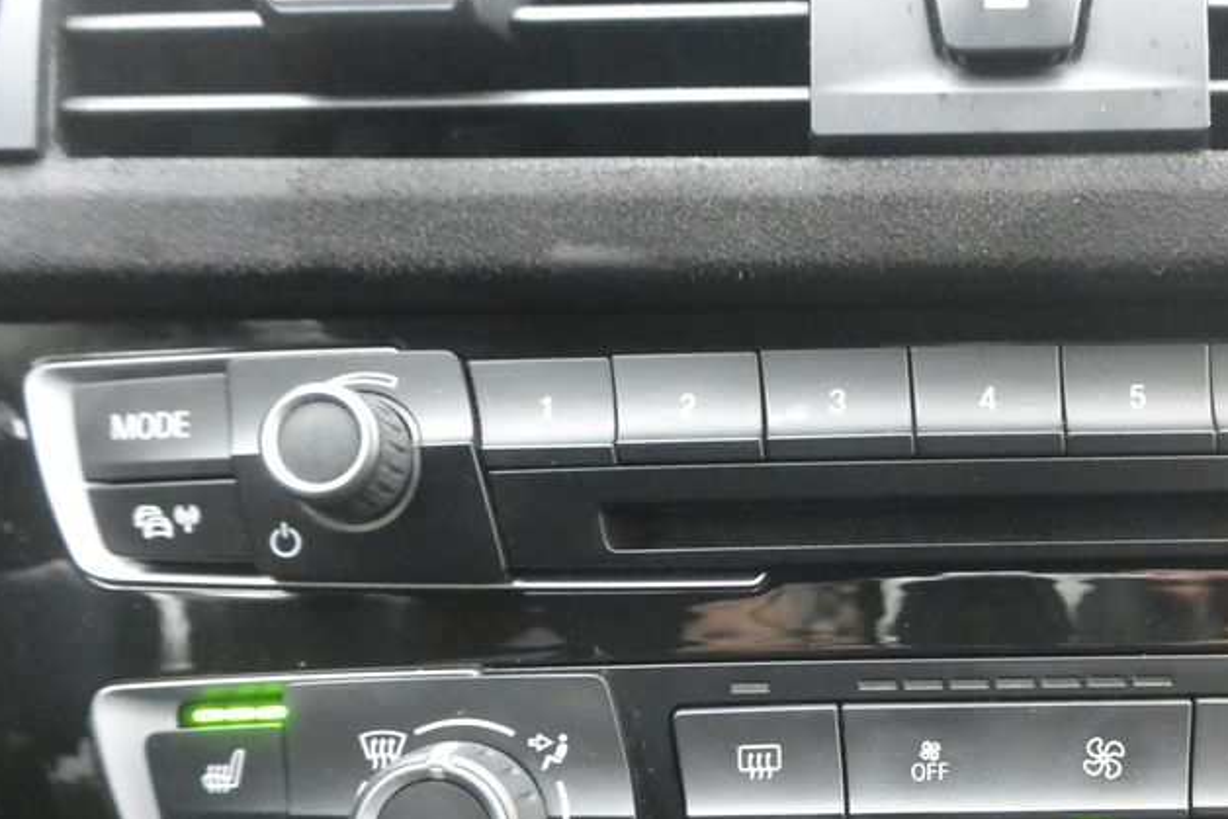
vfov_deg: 29.8
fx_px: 1501
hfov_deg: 42.4
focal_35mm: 44
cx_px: 989
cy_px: 654
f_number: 3.5
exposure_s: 1/25
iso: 3200
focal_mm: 10
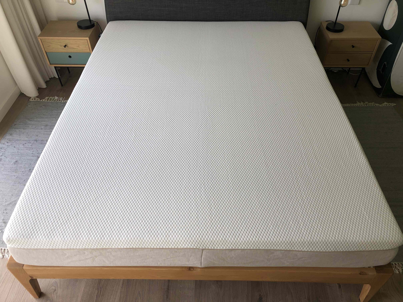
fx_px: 326
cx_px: 202
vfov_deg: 49.7
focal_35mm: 28
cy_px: 151
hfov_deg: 63.4
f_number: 1.8
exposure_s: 1/120
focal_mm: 4
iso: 20
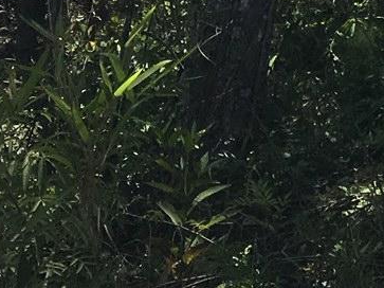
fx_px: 1785
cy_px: -350
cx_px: 969
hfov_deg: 10.3
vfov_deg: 8.6
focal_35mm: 161
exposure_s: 1/1350
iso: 25
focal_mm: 4.15
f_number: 2.2
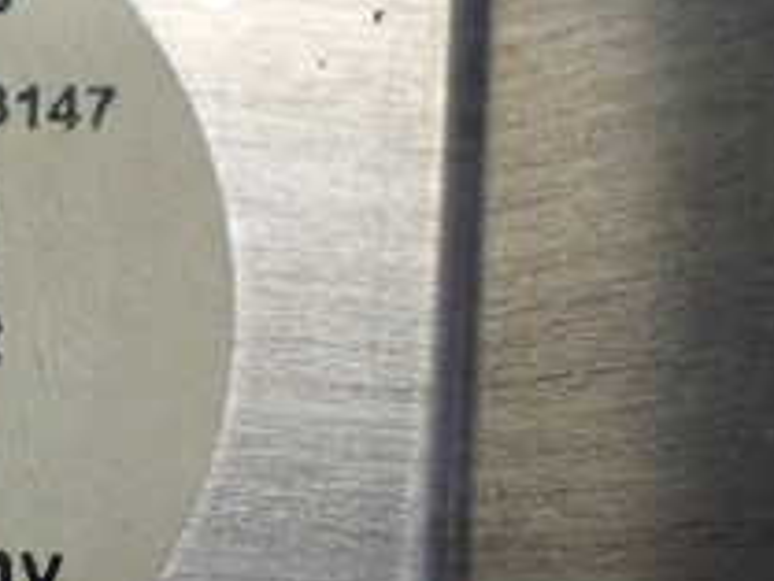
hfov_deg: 20.6
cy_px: 374
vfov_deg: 17.2
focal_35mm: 86
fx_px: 1924
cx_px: -248
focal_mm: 5.4
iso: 250
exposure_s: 1/125
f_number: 2.3
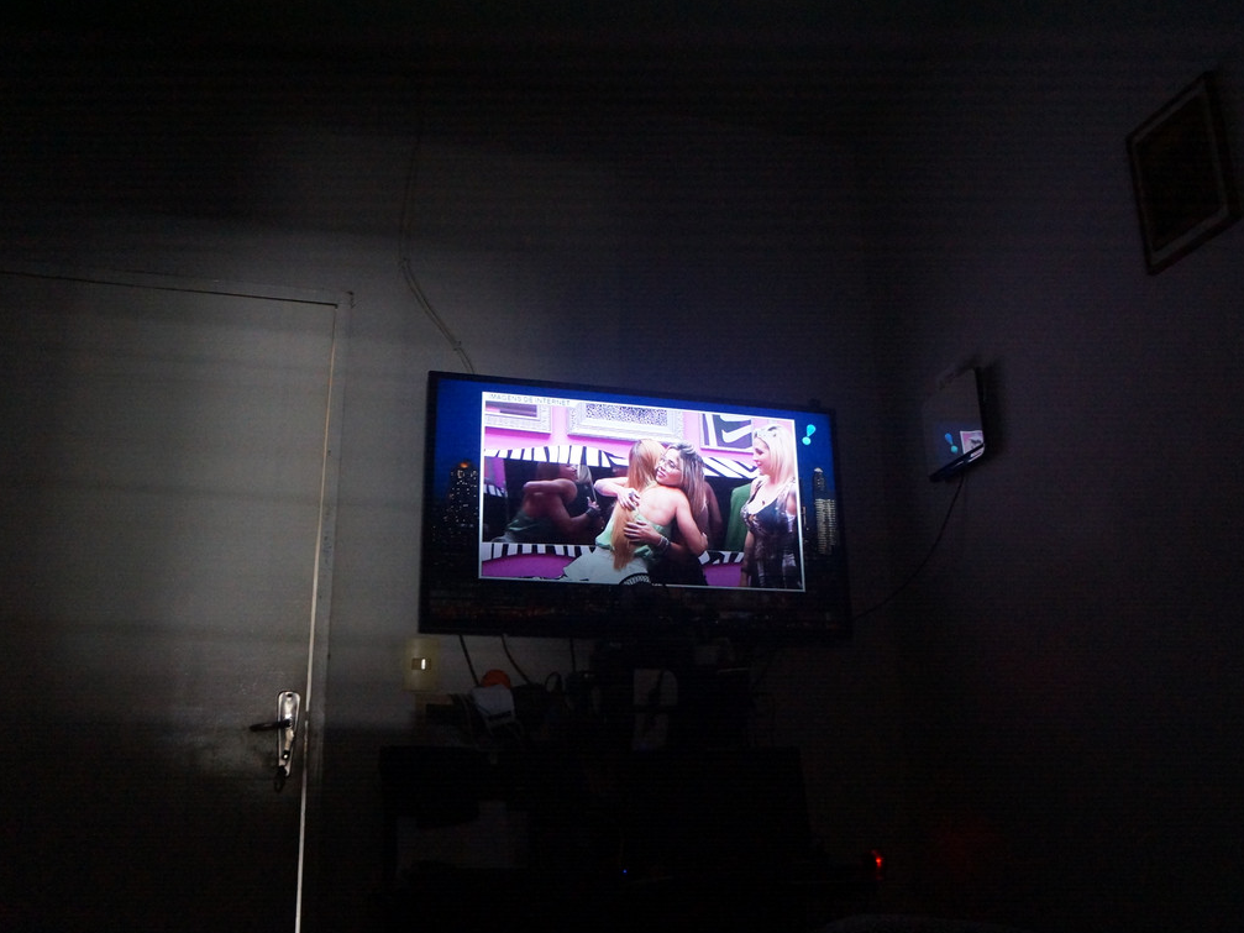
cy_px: 487
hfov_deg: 58.2
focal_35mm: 31
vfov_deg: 45.4
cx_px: 700
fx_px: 1114
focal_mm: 18
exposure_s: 1/50
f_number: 3.5
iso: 3200
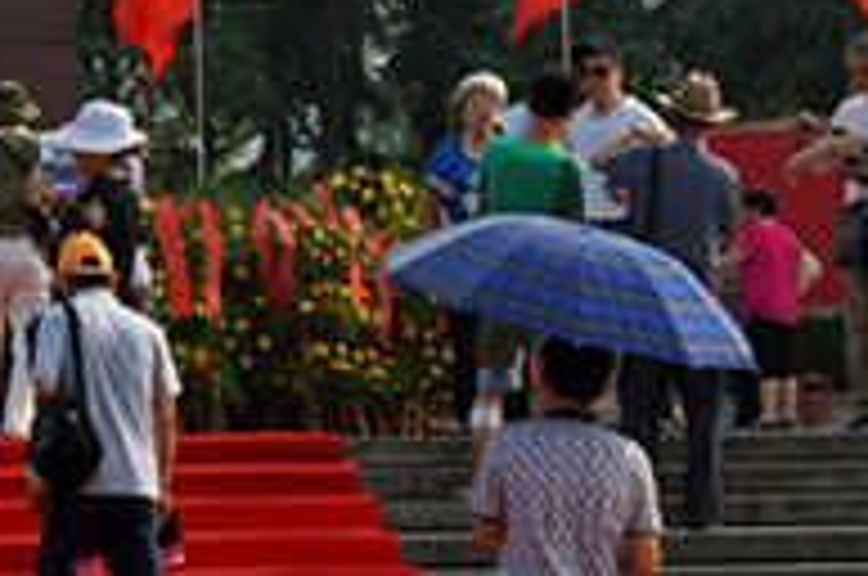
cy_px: -587
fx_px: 4381
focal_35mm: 182
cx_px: -148
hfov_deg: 11.1
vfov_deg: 7.2
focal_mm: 30
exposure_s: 1/200
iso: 100
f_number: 7.1
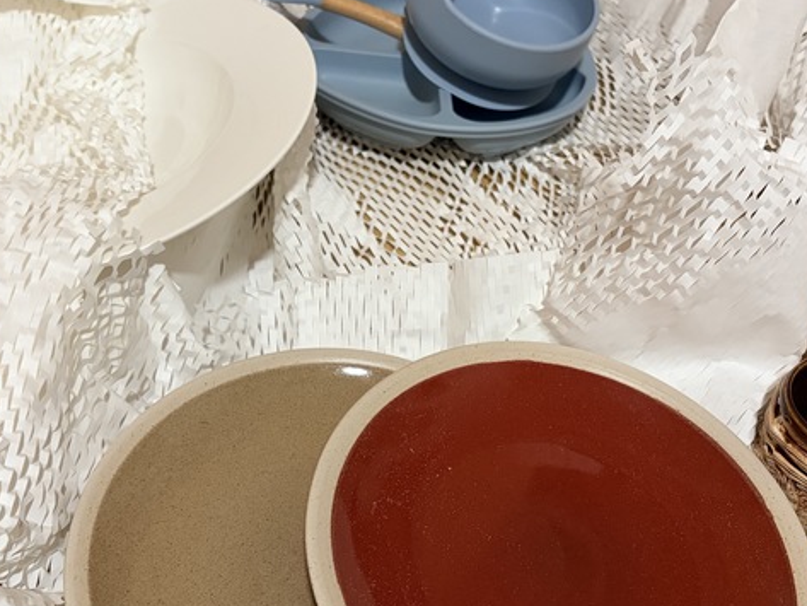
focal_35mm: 44
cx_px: 438
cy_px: 294
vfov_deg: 32.9
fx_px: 1026
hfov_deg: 42.9
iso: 400
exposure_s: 1/60
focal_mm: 5.96
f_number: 1.6
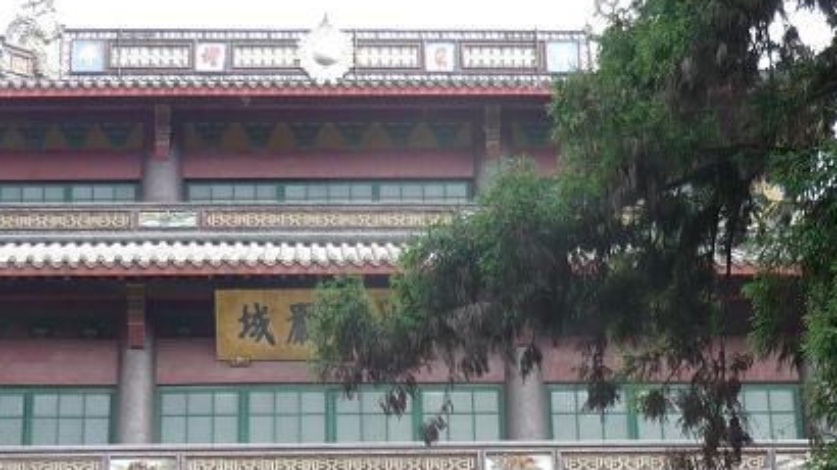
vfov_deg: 13.7
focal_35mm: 86
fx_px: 1907
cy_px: 530
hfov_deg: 24.7
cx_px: 392
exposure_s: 1/320
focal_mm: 5.5
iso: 100
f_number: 2.8
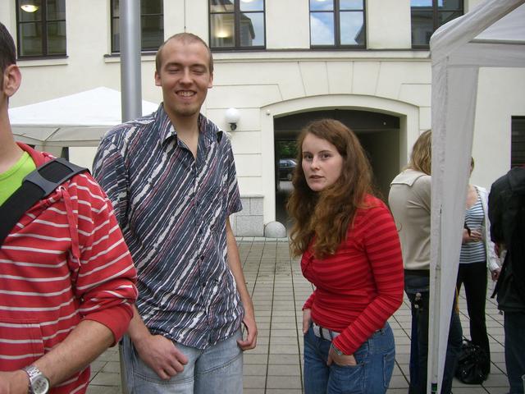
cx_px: 262
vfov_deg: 37.7
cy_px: 197
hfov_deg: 49.0
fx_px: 576
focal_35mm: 38
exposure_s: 1/125
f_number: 2.7
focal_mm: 6.2
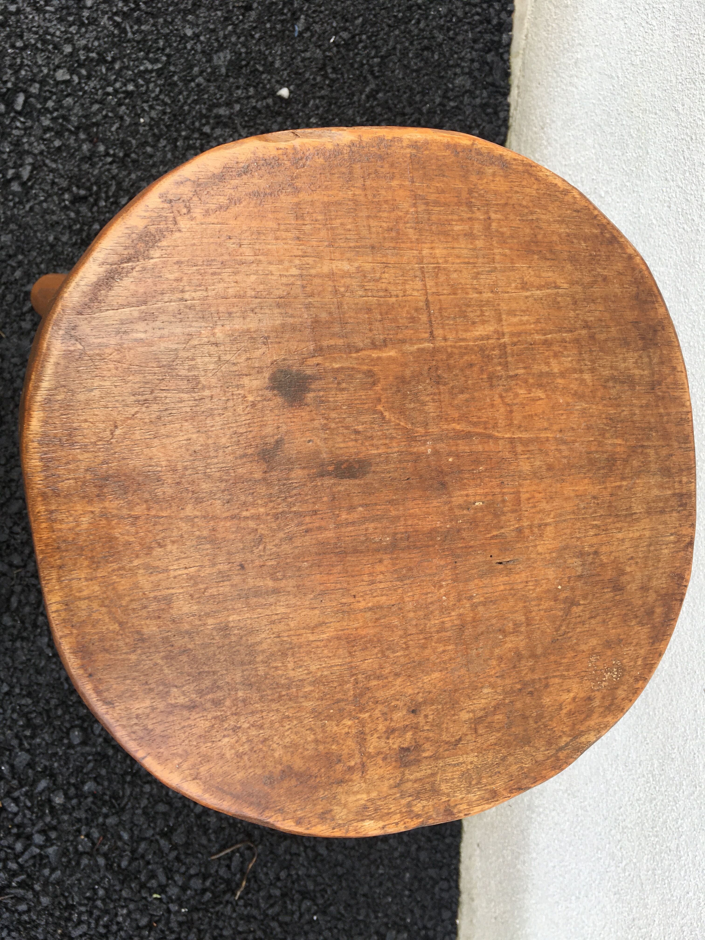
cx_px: 352
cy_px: 470
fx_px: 787
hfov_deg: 48.2
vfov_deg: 61.7
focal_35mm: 29
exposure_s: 1/100
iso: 32
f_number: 2.2
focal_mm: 4.15
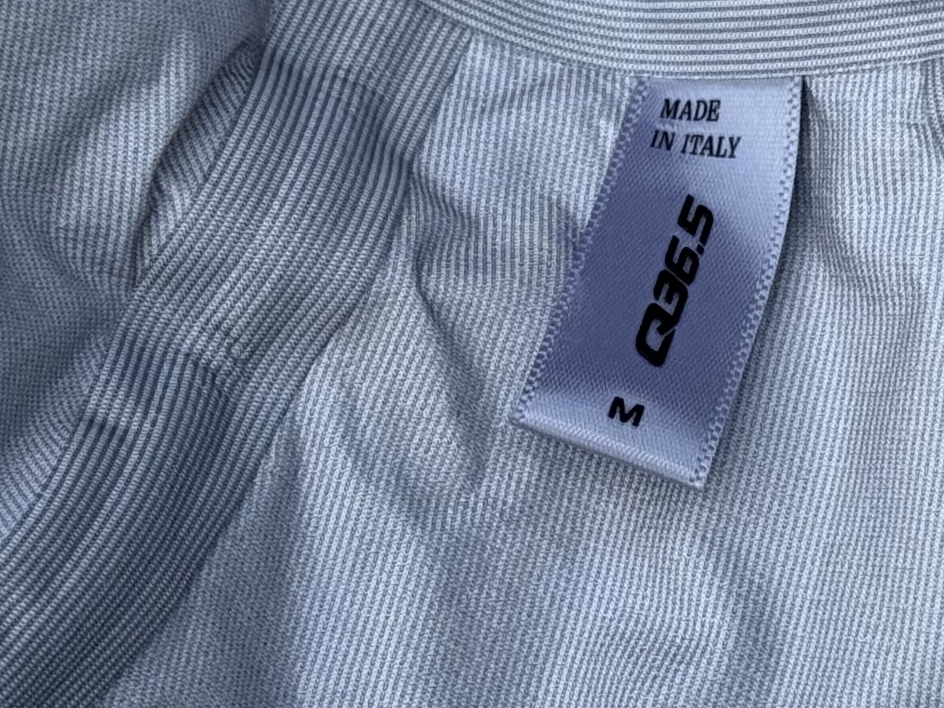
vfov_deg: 9.0
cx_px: 638
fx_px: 4472
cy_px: 282
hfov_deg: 12.0
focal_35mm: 164
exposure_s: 1/1094
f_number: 1.78
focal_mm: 6.76
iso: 64
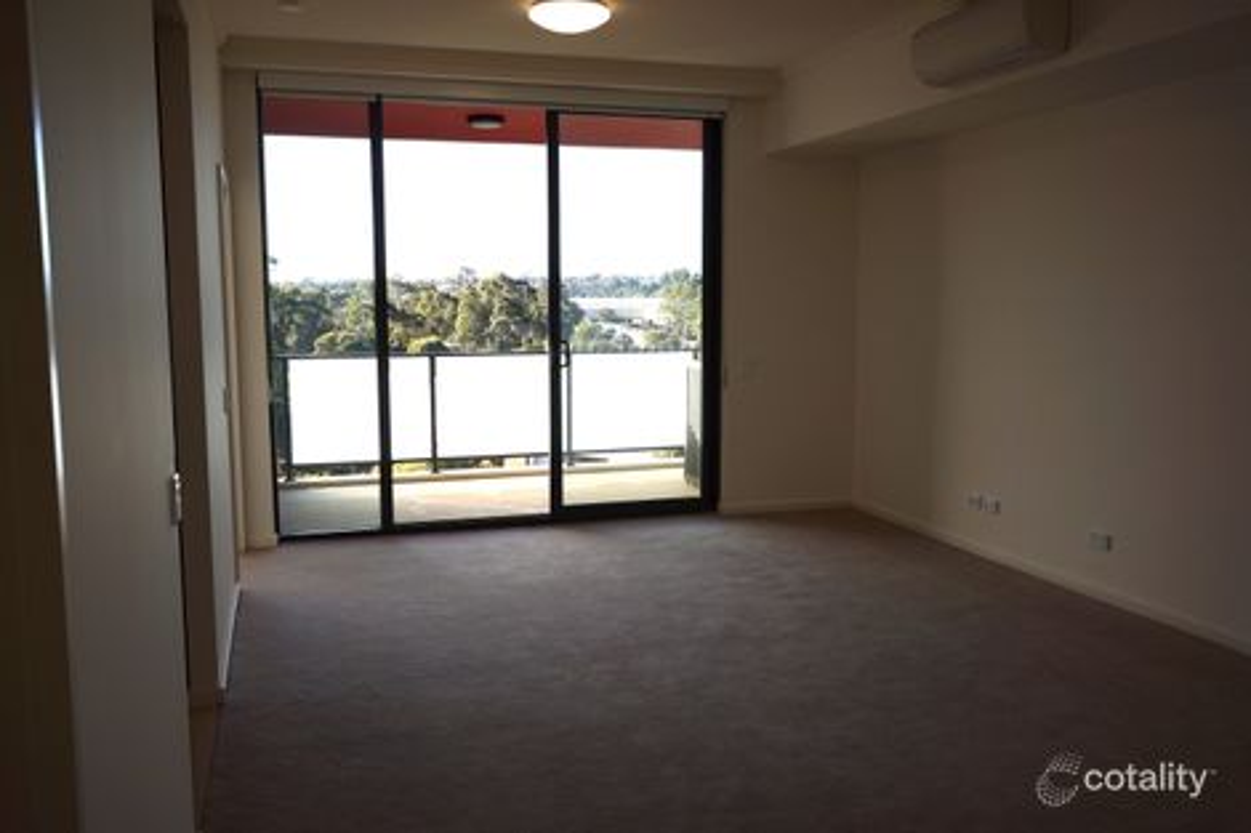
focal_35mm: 30
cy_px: 416
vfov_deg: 43.6
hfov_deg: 61.9
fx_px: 1042
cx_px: 626
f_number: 6.3
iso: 100
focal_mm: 20
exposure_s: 1/160
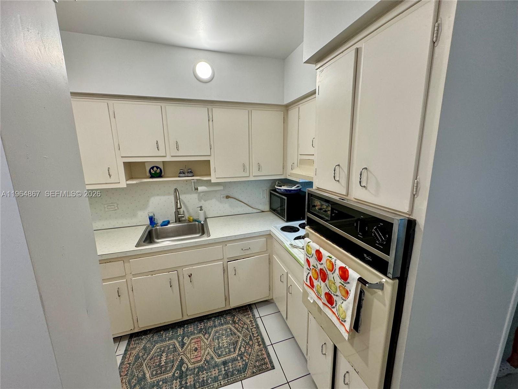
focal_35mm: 14
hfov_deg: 102.1
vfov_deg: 85.7
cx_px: 259
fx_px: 209
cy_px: 194
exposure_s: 1/120
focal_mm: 2.22
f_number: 2.2
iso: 200
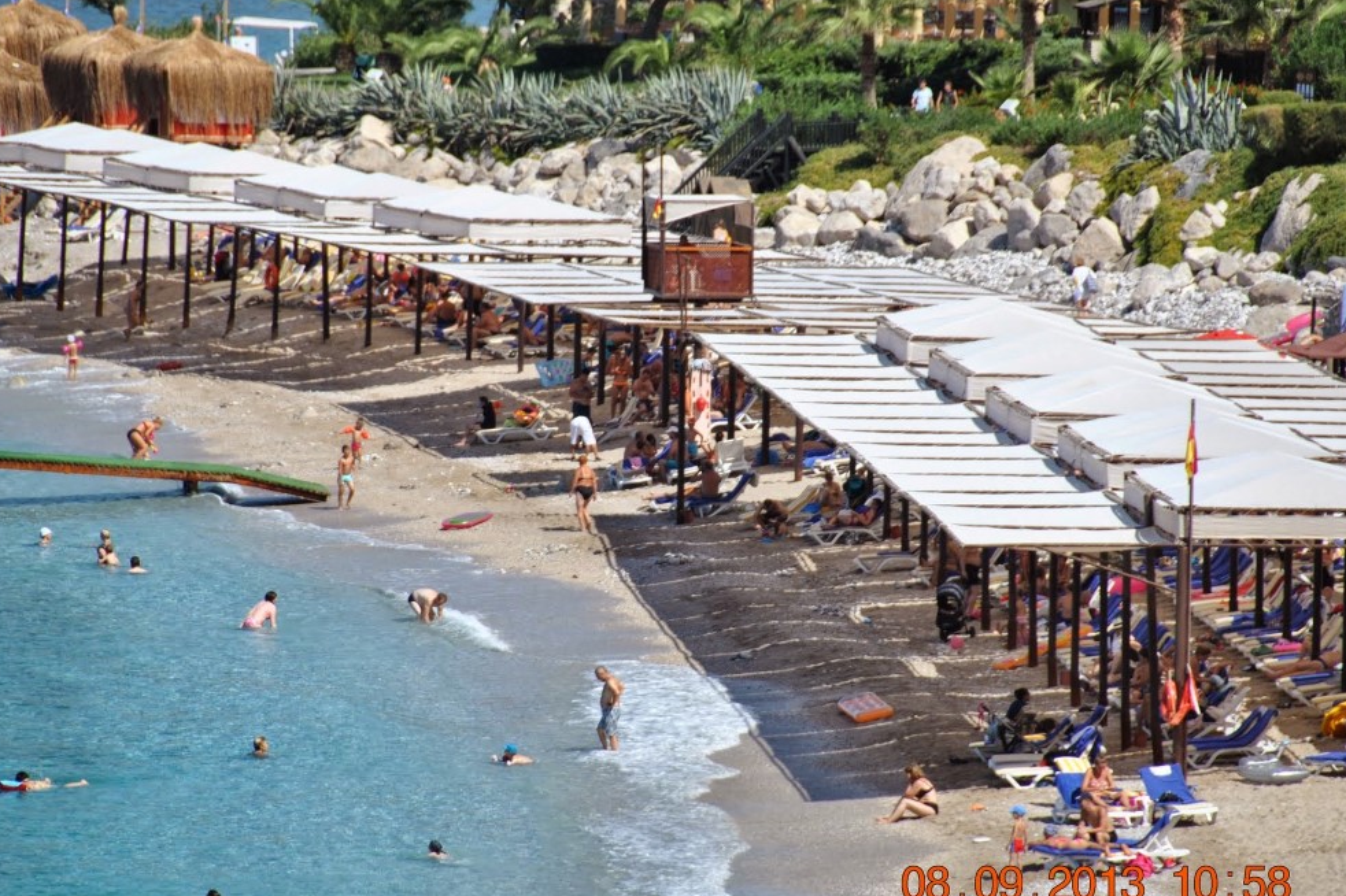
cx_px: 654
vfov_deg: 3.9
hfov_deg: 5.9
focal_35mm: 351
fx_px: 13118
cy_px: 437
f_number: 5.6
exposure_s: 1/1250
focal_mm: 200
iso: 200
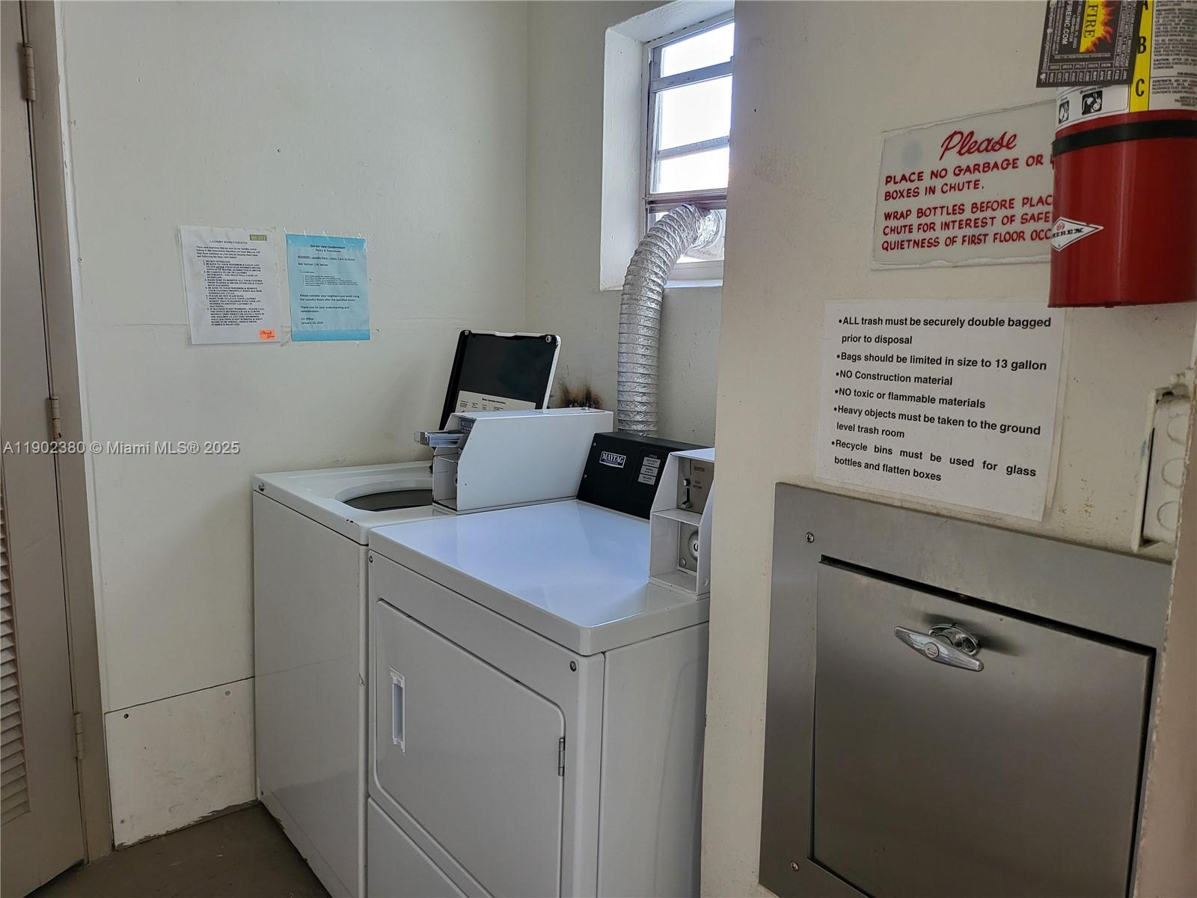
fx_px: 830
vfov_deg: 56.8
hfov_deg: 71.6
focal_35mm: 24
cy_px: 449
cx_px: 598
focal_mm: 5
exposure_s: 1/120
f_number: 1.8
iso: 250
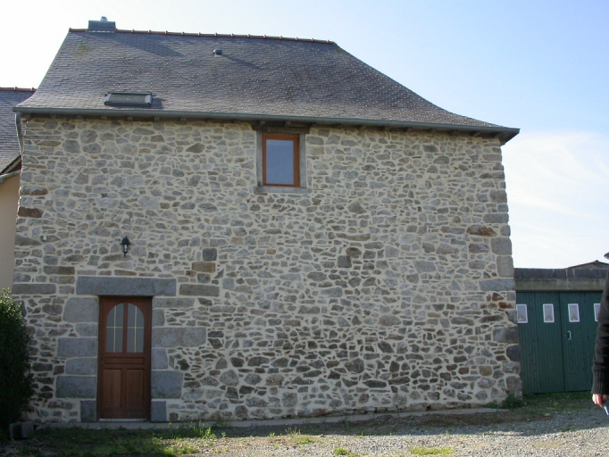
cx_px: 304
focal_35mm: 38
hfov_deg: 49.0
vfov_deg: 37.7
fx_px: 669
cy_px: 228
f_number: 6
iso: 100
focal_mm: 7.85
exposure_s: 1/228
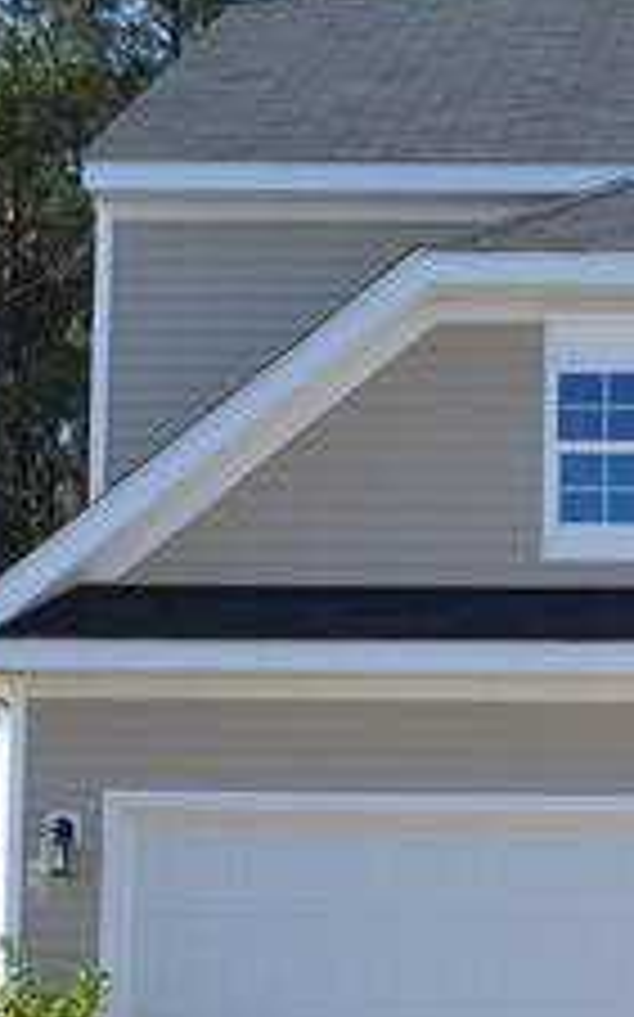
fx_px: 3599
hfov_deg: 9.8
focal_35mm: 130
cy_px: 706
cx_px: 922
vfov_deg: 16.0
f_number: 7.1
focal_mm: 32
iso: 100
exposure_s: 1/200
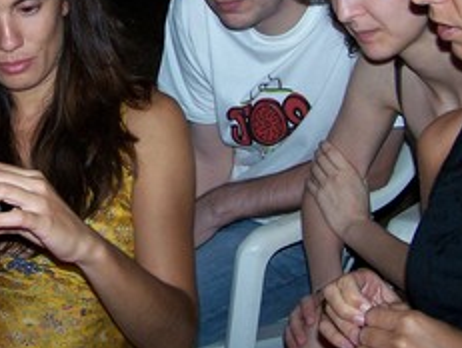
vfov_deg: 19.7
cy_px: 52
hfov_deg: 25.8
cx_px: 88
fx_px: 989
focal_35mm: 74
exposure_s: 1/60
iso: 140
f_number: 2.8
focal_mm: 6.3
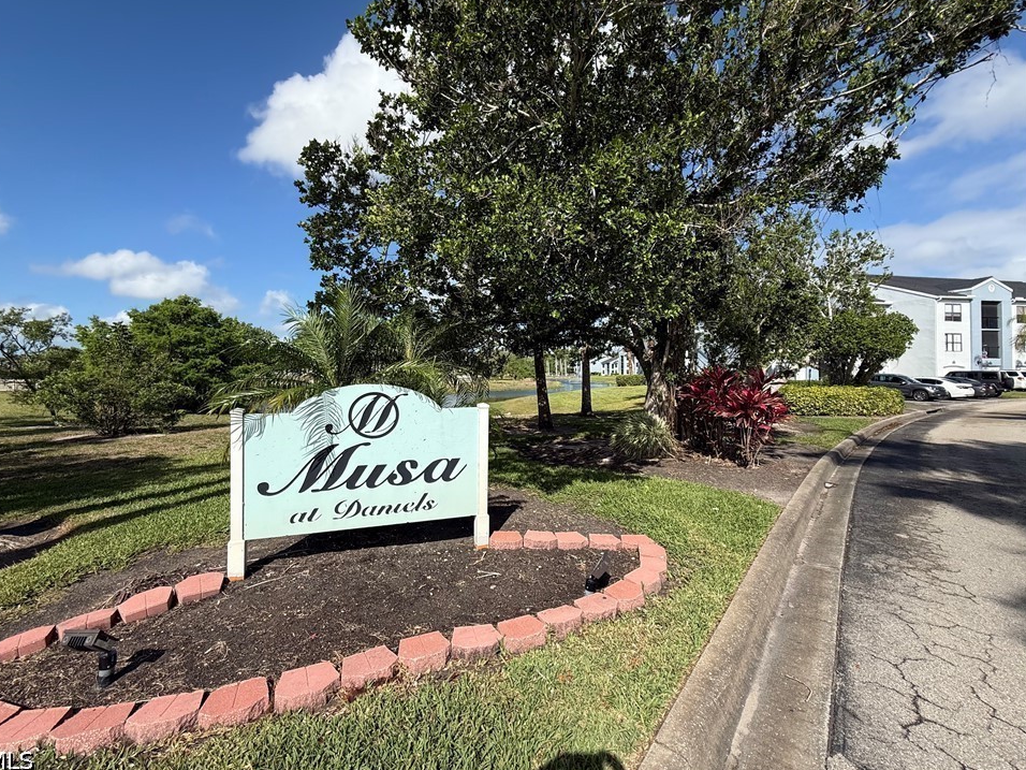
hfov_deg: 98.1
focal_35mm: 15
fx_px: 445
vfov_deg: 81.7
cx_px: 482
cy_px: 366
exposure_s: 1/2410
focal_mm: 2.22
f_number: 2.2
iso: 50
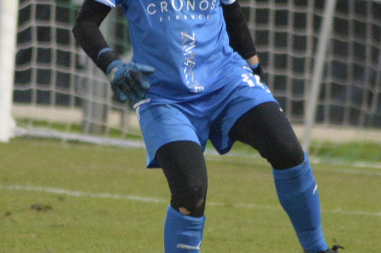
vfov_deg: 1.4
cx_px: 223
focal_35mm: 994
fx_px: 10504
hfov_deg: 2.1
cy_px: 159
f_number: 5.6
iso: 11400
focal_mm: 300
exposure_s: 1/640
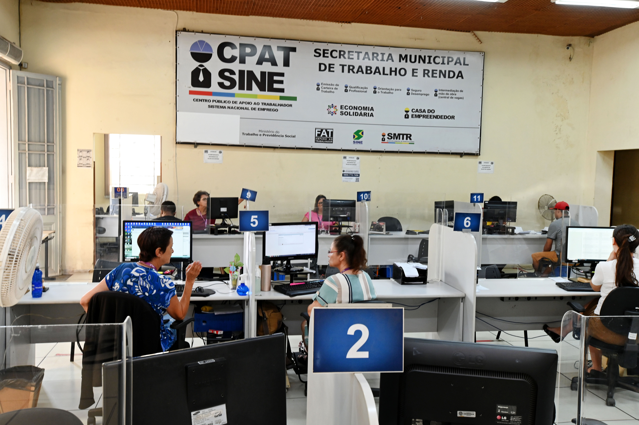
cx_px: 320
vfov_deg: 37.8
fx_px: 621
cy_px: 212
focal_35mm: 35
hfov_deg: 54.5
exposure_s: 1/15
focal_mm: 35
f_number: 11
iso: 1600
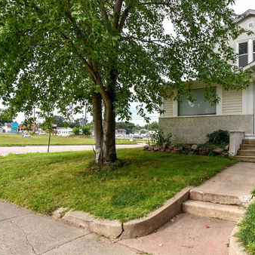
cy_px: 128
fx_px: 225
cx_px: 185
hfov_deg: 56.7
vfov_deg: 59.1
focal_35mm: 27
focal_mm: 14
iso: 1250
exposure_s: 1/640
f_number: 13
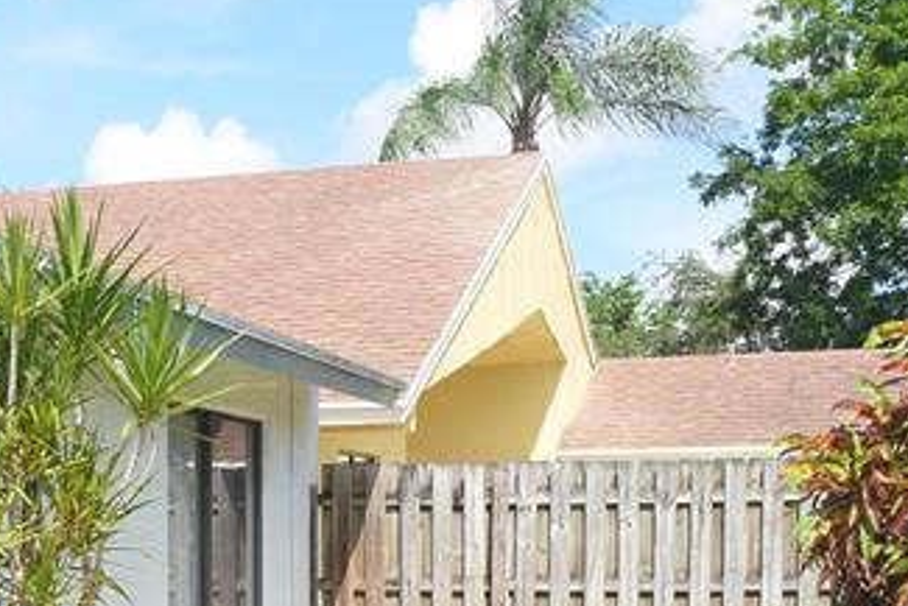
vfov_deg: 15.4
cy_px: 755
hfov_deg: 22.4
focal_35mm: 85
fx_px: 2145
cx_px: -129
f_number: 8
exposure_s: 1/250
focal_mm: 18
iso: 200
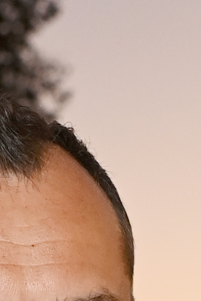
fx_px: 3139
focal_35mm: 375
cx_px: 7
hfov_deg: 3.7
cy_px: 969
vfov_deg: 5.1
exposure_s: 1/100
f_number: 6.3
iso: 2000
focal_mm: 50
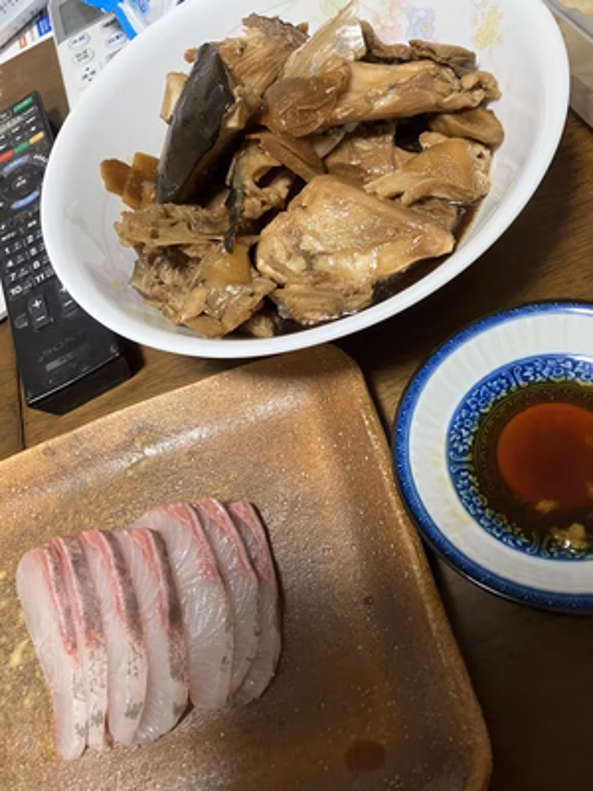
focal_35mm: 28
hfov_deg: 49.7
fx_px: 640
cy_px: 396
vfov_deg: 63.4
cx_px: 296
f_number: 1.8
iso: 200
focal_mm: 3.99
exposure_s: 1/60
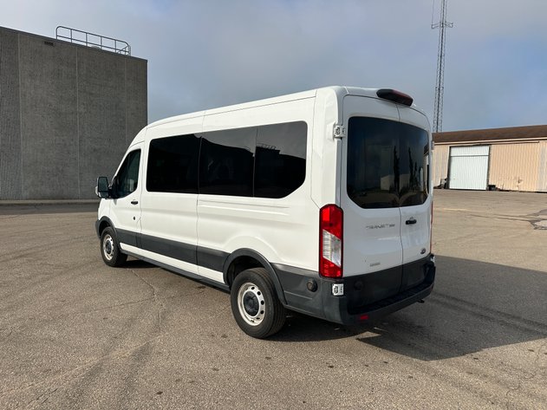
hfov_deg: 71.6
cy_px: 205
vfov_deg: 56.8
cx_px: 274
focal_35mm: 24
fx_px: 379
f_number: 1.78
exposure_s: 1/8197
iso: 80
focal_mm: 6.86
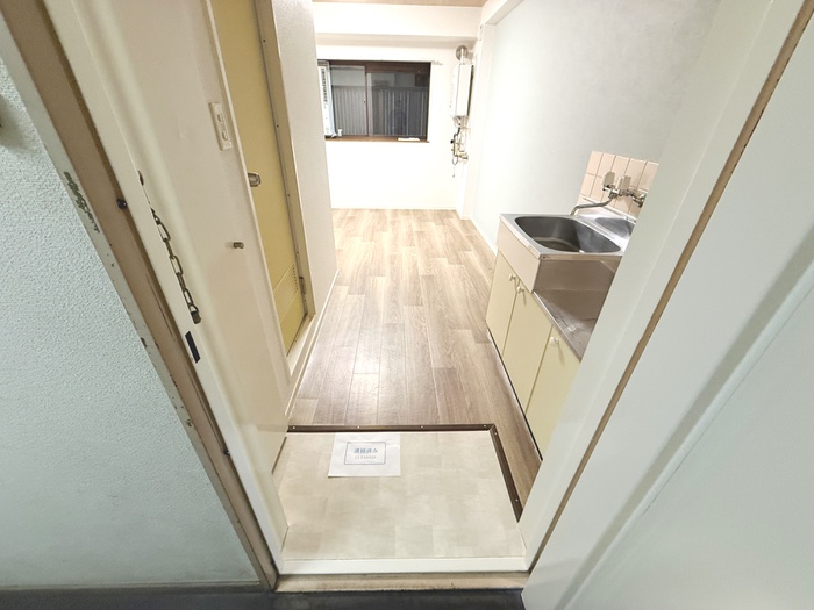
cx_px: 407
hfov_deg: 102.1
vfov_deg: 85.7
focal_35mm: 14
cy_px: 305
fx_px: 329
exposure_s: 1/70
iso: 400
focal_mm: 2.22
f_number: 2.2
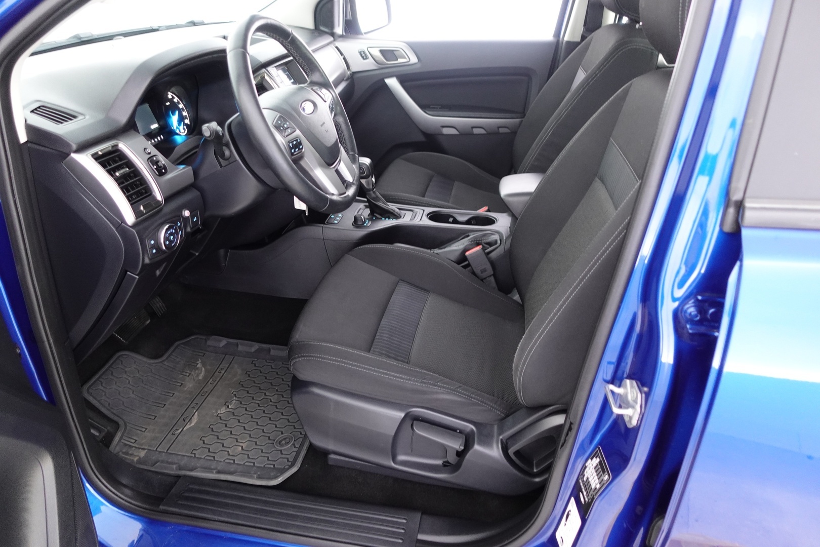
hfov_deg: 73.7
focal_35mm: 24
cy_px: 274
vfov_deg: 53.1
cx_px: 410
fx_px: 547
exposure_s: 1/10
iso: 800
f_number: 1.8
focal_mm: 9.4
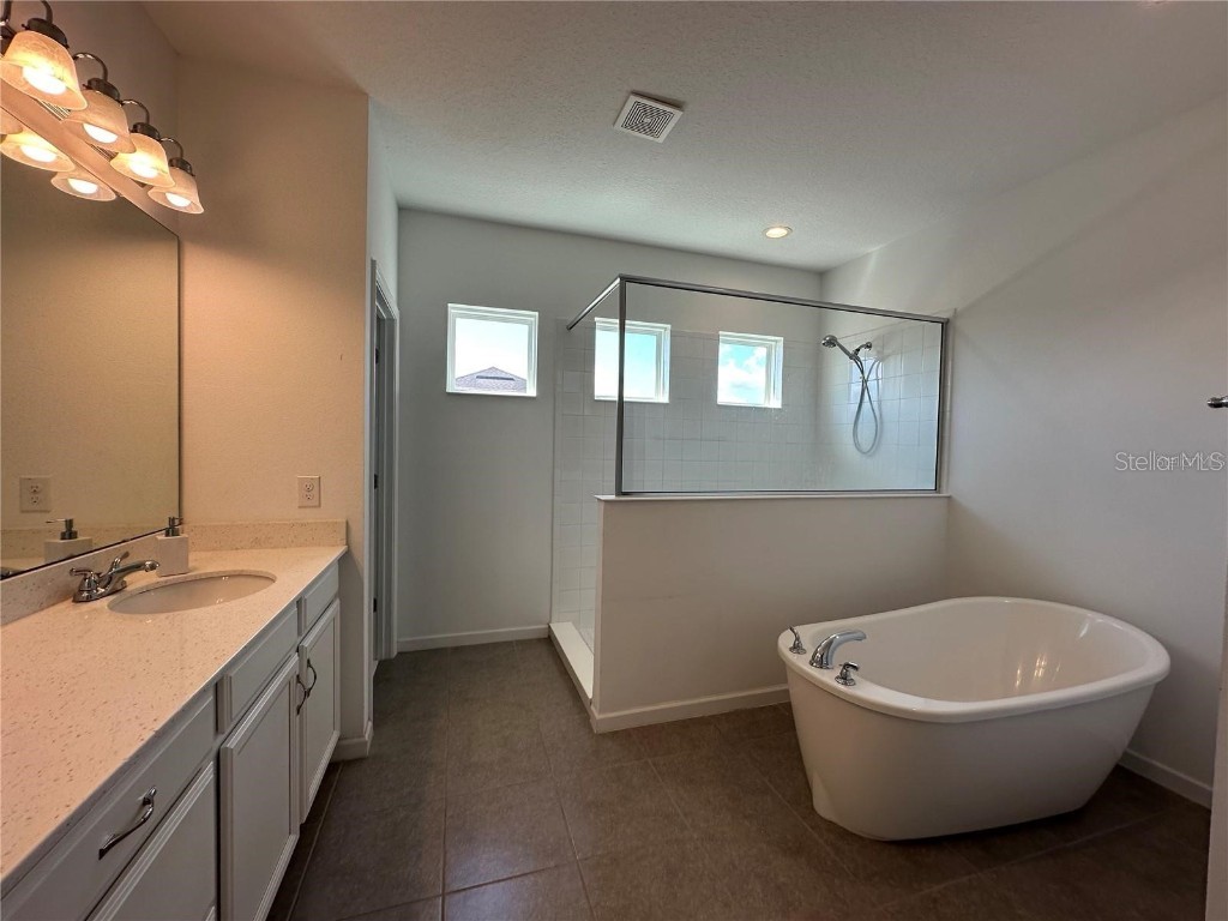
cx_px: 614
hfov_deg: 102.1
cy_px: 460
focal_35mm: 14
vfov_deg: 85.7
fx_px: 497
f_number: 2.2
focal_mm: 2.22
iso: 40
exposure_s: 1/143
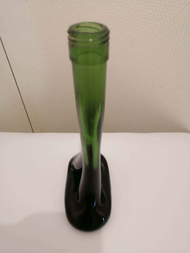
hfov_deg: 53.1
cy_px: 126
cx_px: 95
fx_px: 190
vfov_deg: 67.3
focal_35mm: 26
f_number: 1.8
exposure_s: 1/33.3
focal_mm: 3.96
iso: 320
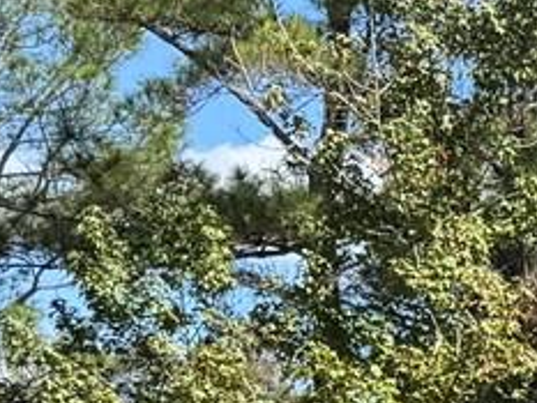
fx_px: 2561
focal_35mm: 165
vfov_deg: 8.6
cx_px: 1659
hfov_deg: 9.3
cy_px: 732
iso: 80
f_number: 1.78
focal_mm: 6.76
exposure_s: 1/1524
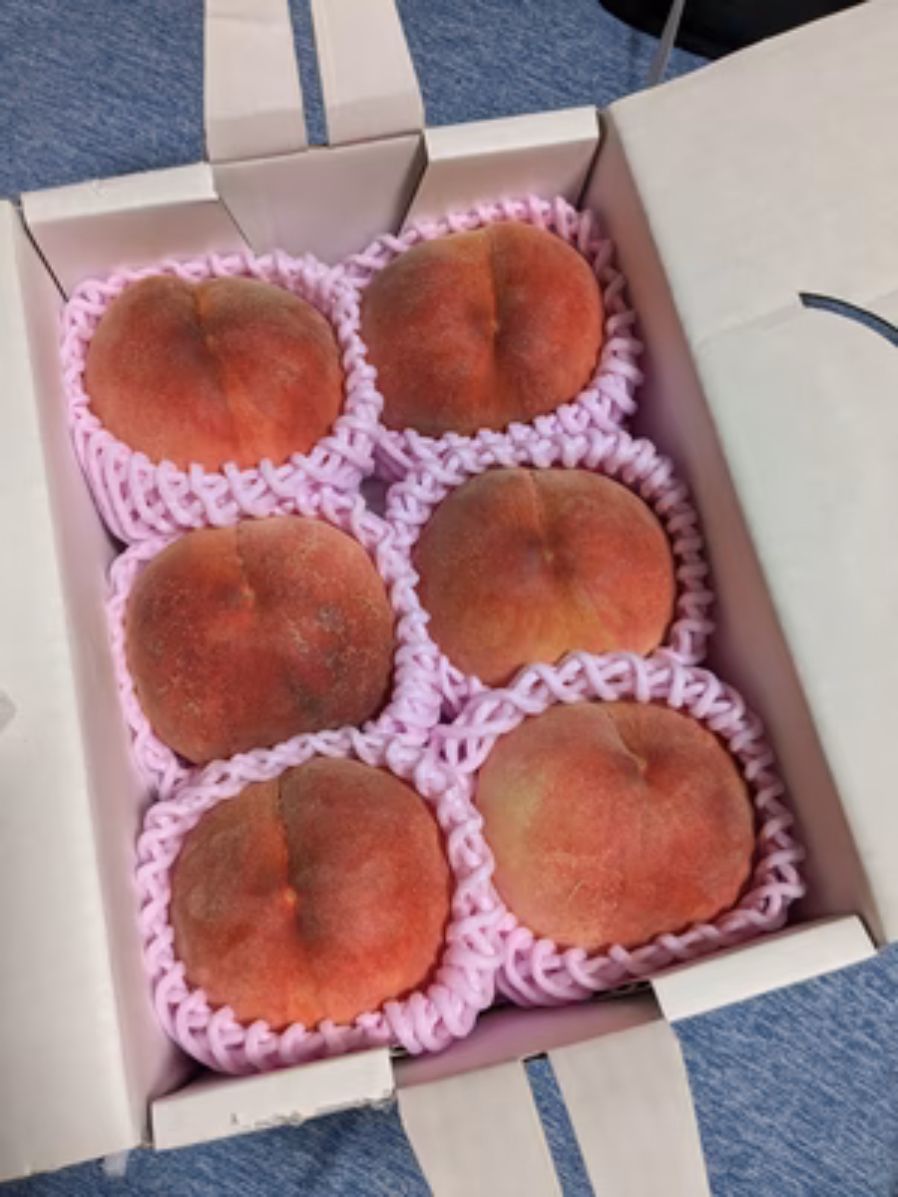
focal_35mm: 27
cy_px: 598
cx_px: 449
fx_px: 934
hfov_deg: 51.4
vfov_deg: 65.3
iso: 315
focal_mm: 4.38
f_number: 1.73
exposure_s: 1/120
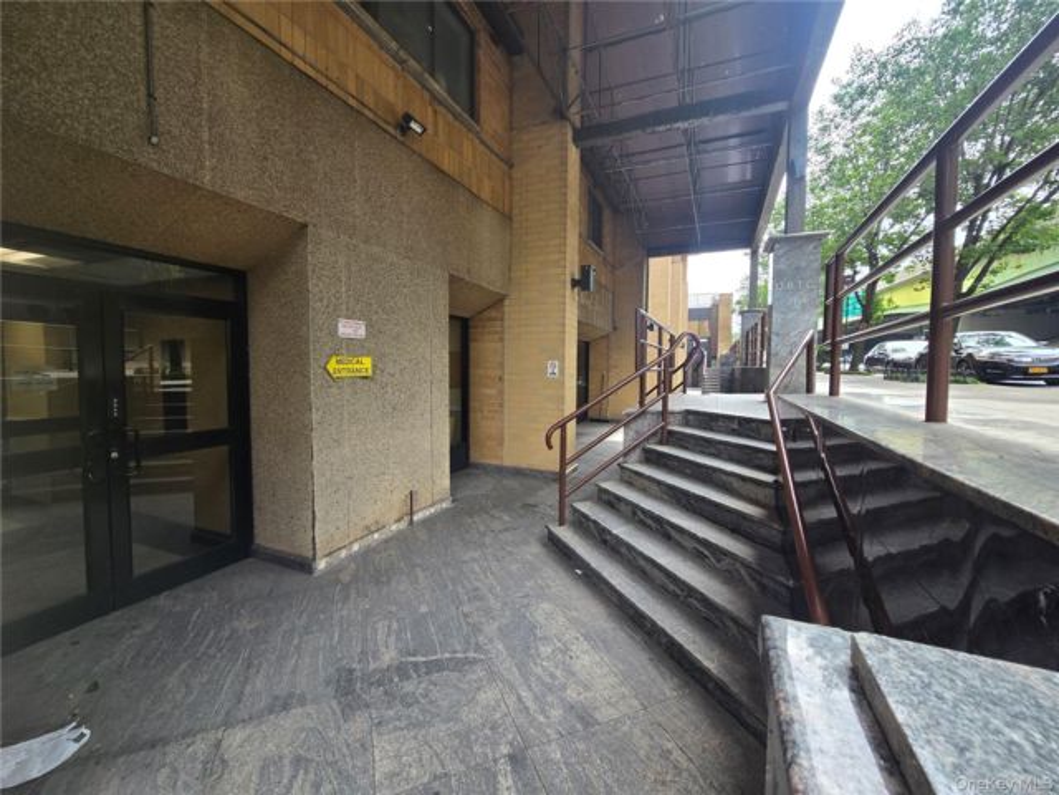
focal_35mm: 13
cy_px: 398
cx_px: 530
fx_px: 398
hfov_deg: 106.2
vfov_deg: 89.9
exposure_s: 1/276
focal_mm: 2.2
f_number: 2.2
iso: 50
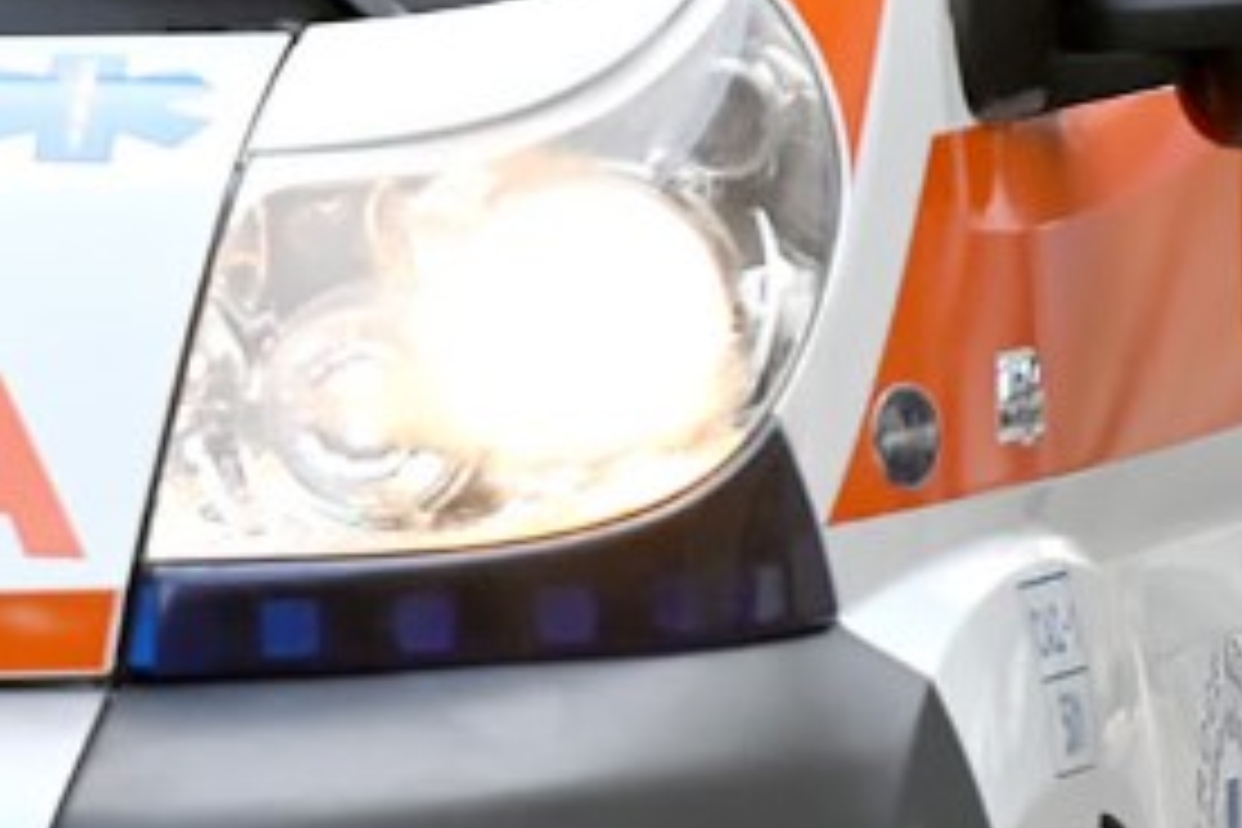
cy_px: 32
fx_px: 40569
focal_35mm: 1176
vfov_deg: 1.2
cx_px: -40
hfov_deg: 1.8
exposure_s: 1/250
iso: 320
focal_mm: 200
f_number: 2.8
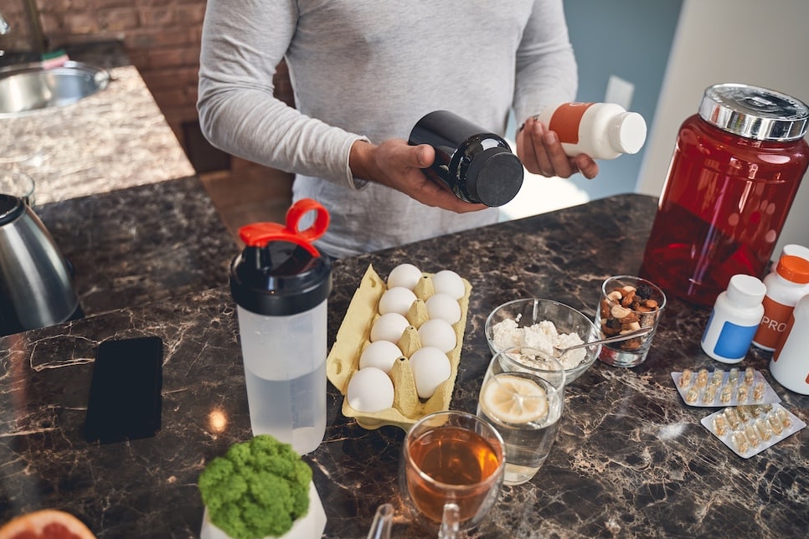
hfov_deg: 63.7
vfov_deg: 45.0
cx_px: 411
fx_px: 652
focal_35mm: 29
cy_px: 265
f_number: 2.8
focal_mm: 28
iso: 100
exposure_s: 1/125
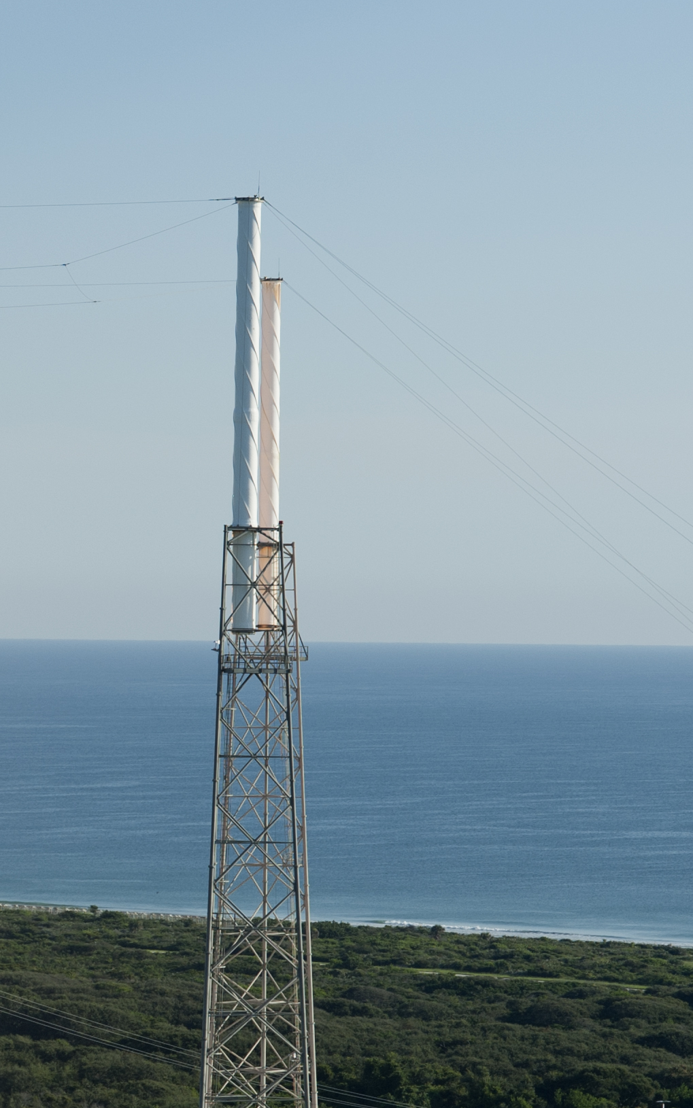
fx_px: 6828
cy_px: 769
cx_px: -294
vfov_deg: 9.3
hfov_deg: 5.8
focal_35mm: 226
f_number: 9
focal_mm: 85
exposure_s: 1/1000
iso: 200
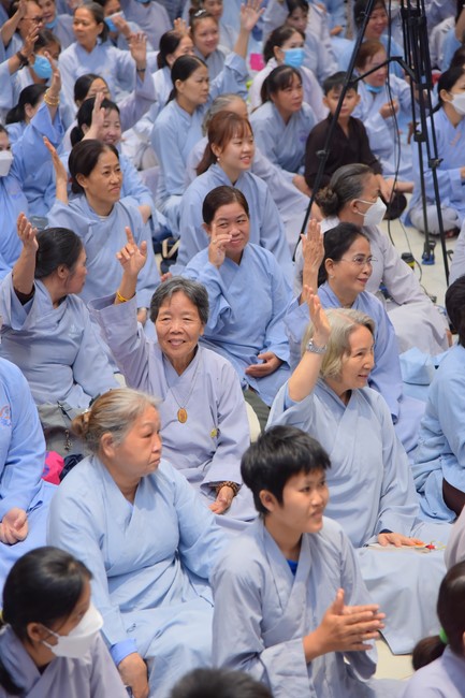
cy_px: 349
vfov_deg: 20.4
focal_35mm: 100
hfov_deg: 13.7
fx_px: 1938
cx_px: 232
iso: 1250
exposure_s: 1/160
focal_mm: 100
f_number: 4.5
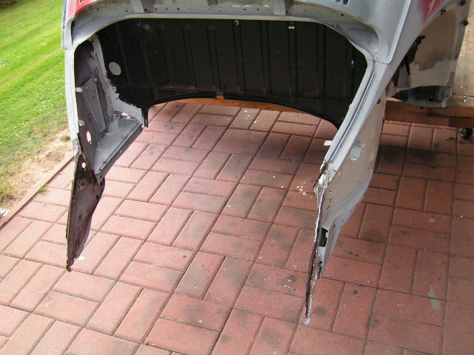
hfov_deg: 49.0
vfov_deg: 37.7
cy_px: 178
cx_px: 237
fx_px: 520
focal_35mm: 38
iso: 160
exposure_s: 1/40
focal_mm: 6.3
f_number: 2.8
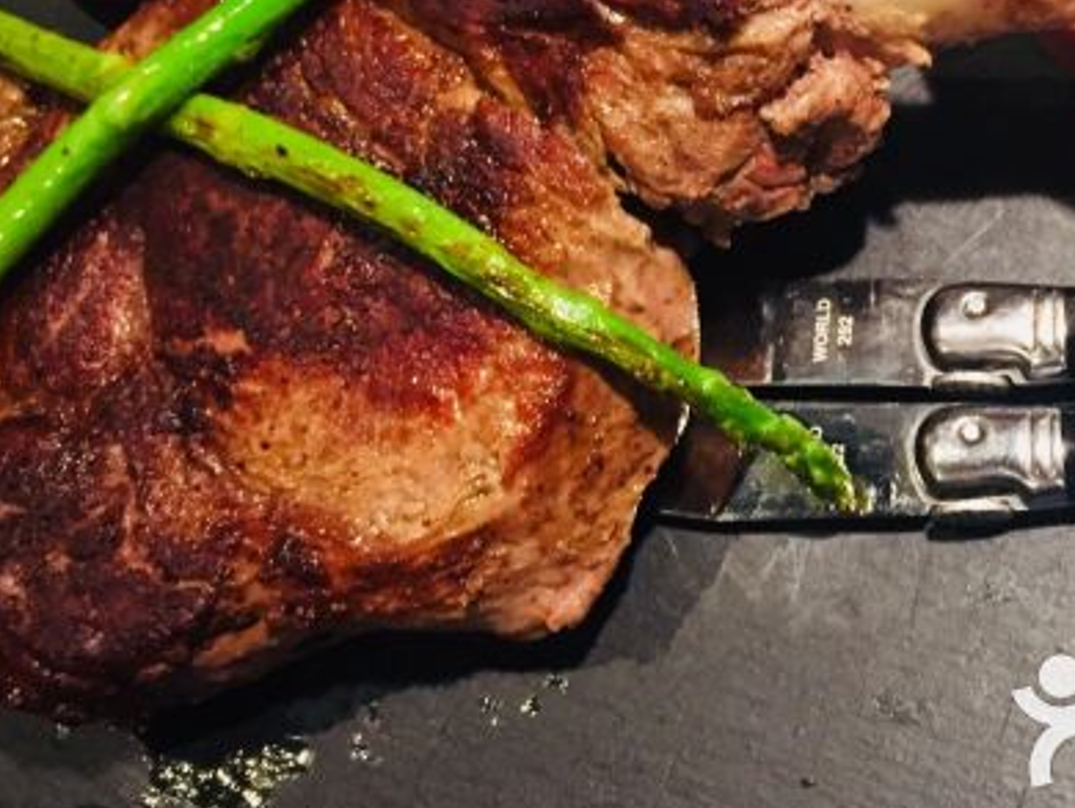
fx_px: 1616
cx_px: 739
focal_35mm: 52
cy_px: 139
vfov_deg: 27.4
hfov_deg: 36.3
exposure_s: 1/17
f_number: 2.2
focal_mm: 4.15
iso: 320
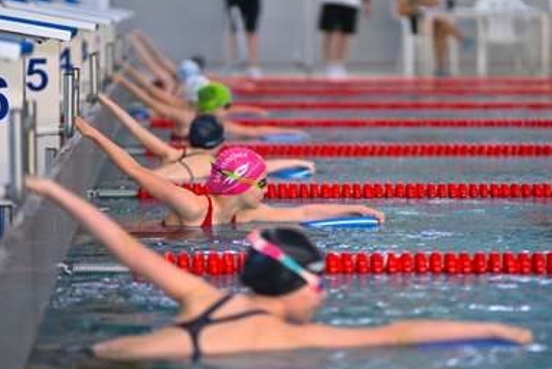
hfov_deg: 14.4
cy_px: 136
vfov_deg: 9.7
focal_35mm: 142
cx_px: 314
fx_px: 2179
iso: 1600
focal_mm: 85
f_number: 1.4
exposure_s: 1/2000
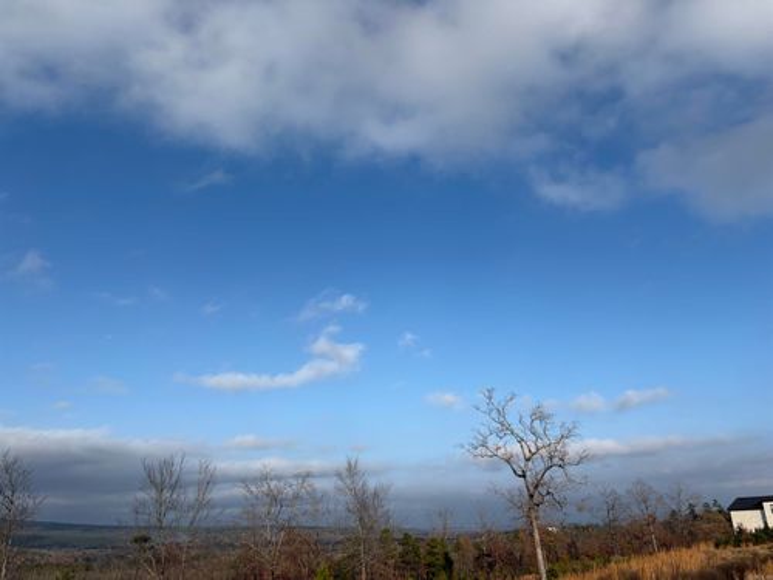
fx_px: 581
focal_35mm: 26
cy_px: 290
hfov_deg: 67.3
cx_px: 386
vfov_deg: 53.1
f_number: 1.6
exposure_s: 1/4950
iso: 50
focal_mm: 5.96
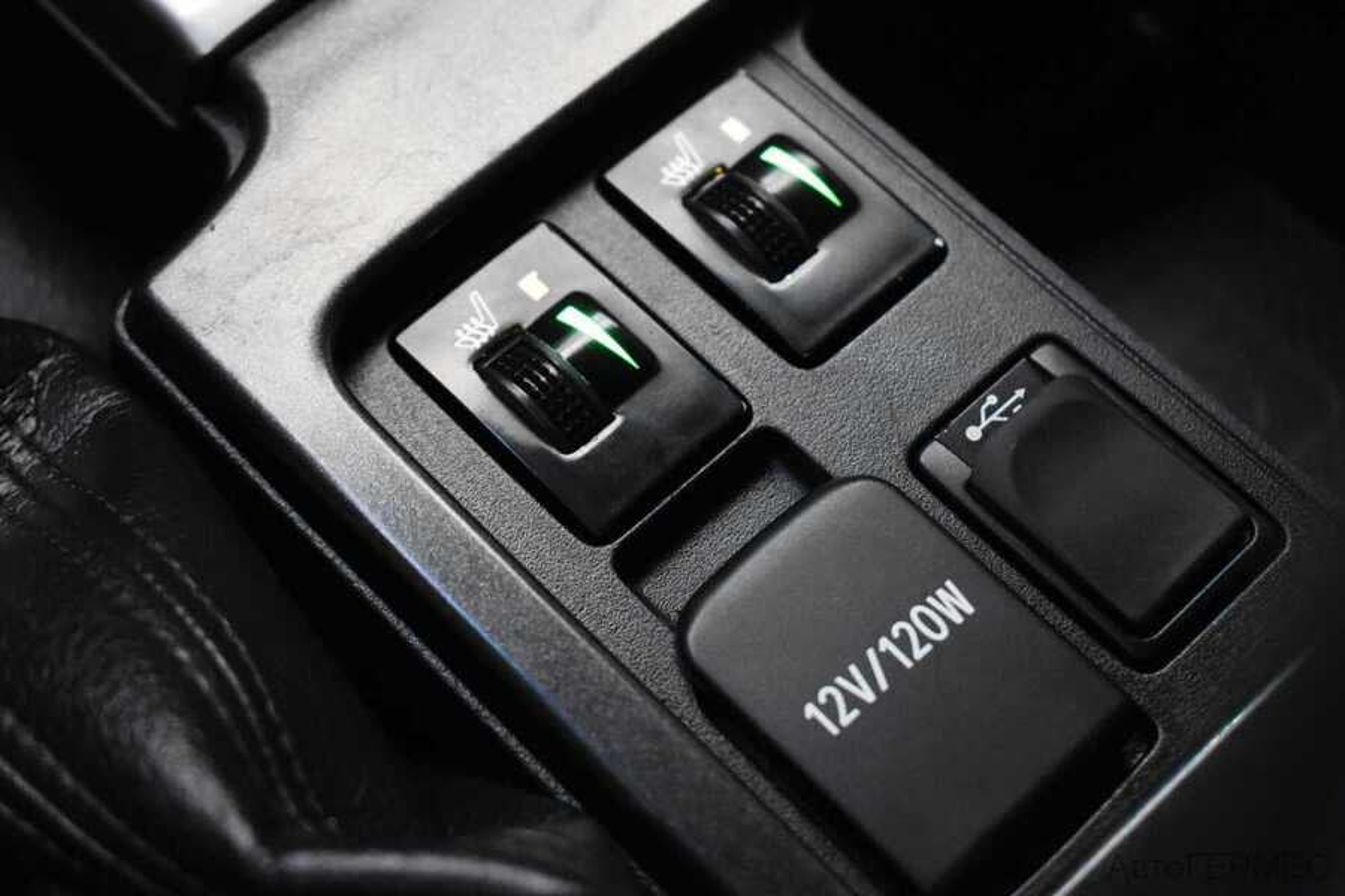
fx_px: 2241
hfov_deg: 33.4
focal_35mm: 60
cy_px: 448
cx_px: 672
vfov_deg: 22.6
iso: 3200
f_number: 4.8
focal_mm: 40
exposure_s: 1/50
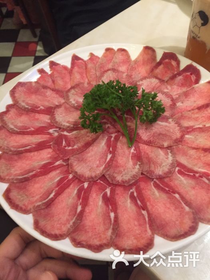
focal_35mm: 29
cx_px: 105
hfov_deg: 48.2
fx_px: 235
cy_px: 140
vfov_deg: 61.7
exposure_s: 1/33
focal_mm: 4.15
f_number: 2.2
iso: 320
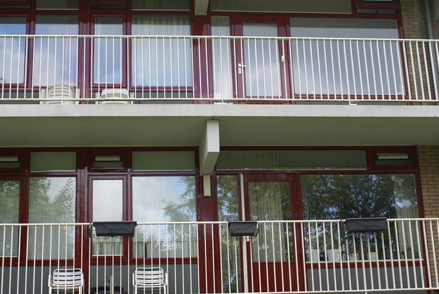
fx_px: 769
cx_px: 209
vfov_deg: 21.6
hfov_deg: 31.9
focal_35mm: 63
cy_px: 164
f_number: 6.3
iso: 100
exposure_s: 1/80
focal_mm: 28
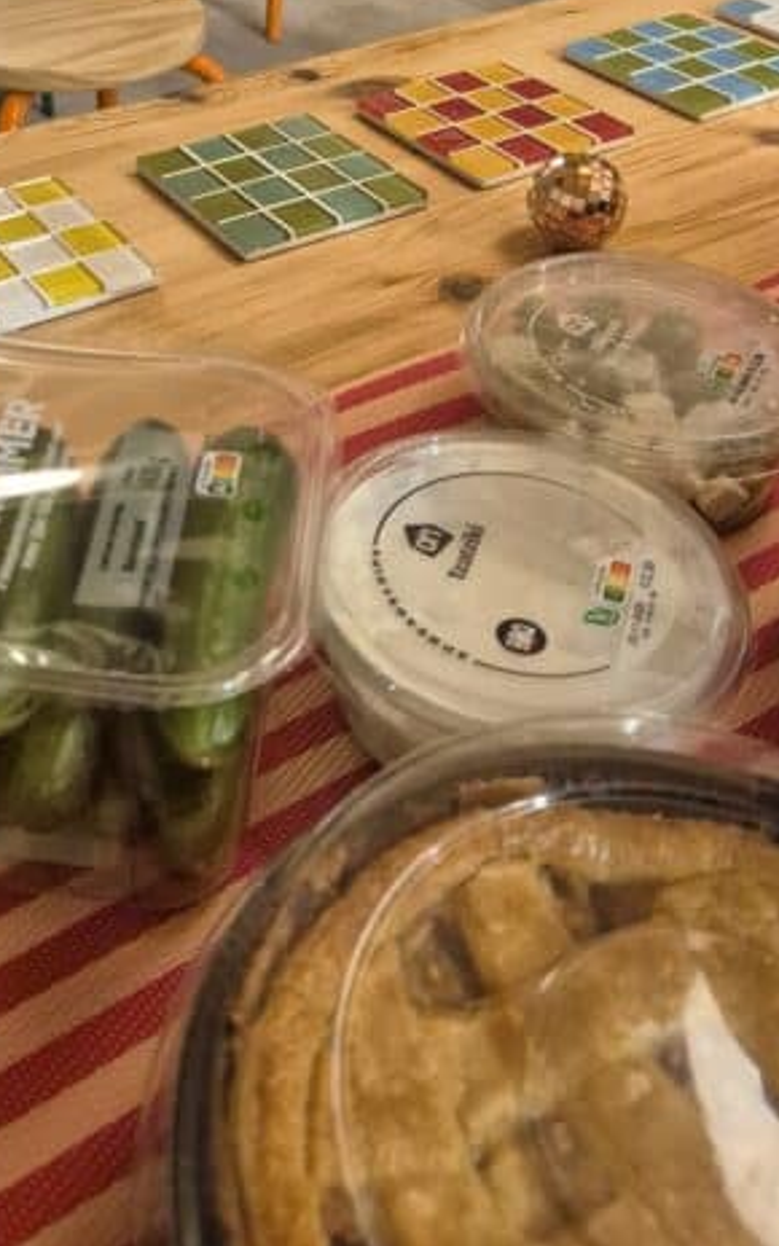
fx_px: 1427
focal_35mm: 42
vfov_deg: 43.9
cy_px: 177
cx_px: 255
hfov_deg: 30.3
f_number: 1.8
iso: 1000
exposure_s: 1/100
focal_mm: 5.4
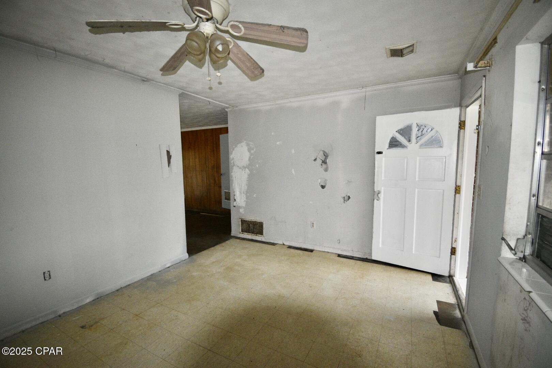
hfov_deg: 100.4
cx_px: 276
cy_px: 184
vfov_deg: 77.3
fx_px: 230
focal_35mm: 15
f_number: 4.5
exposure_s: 1/80
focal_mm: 10
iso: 1600
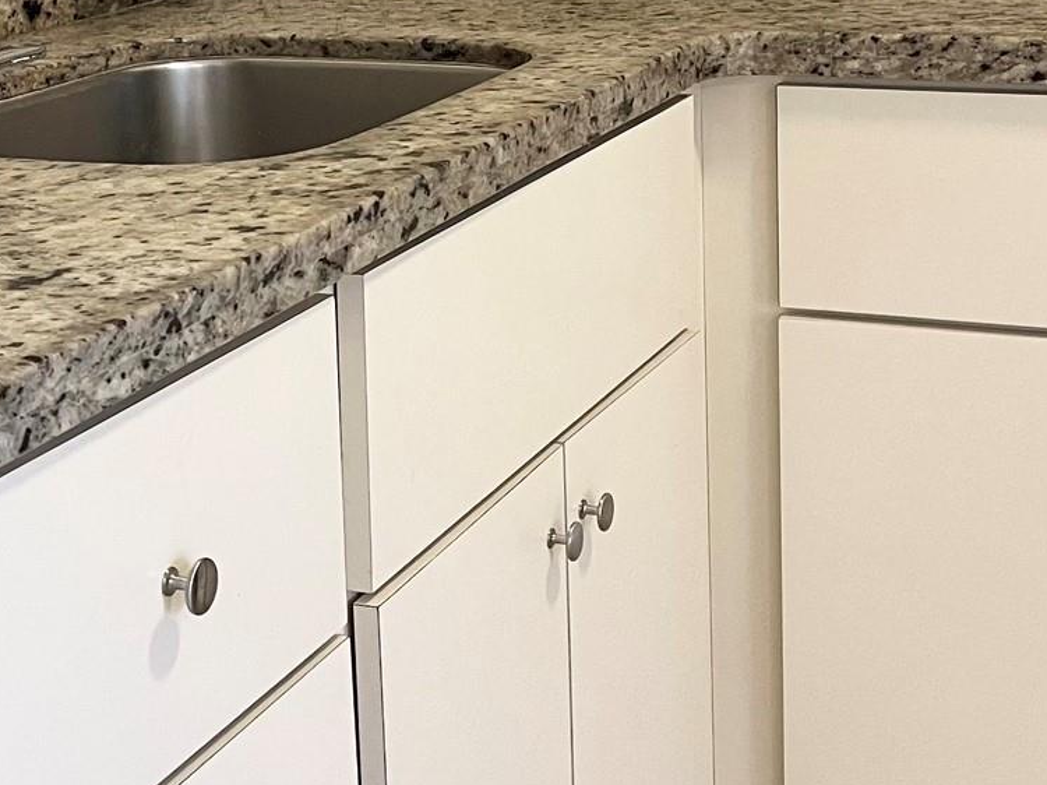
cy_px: 98
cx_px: 437
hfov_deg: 27.4
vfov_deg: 20.3
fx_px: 2147
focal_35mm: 71
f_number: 1.6
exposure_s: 1/60
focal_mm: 5.1
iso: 250
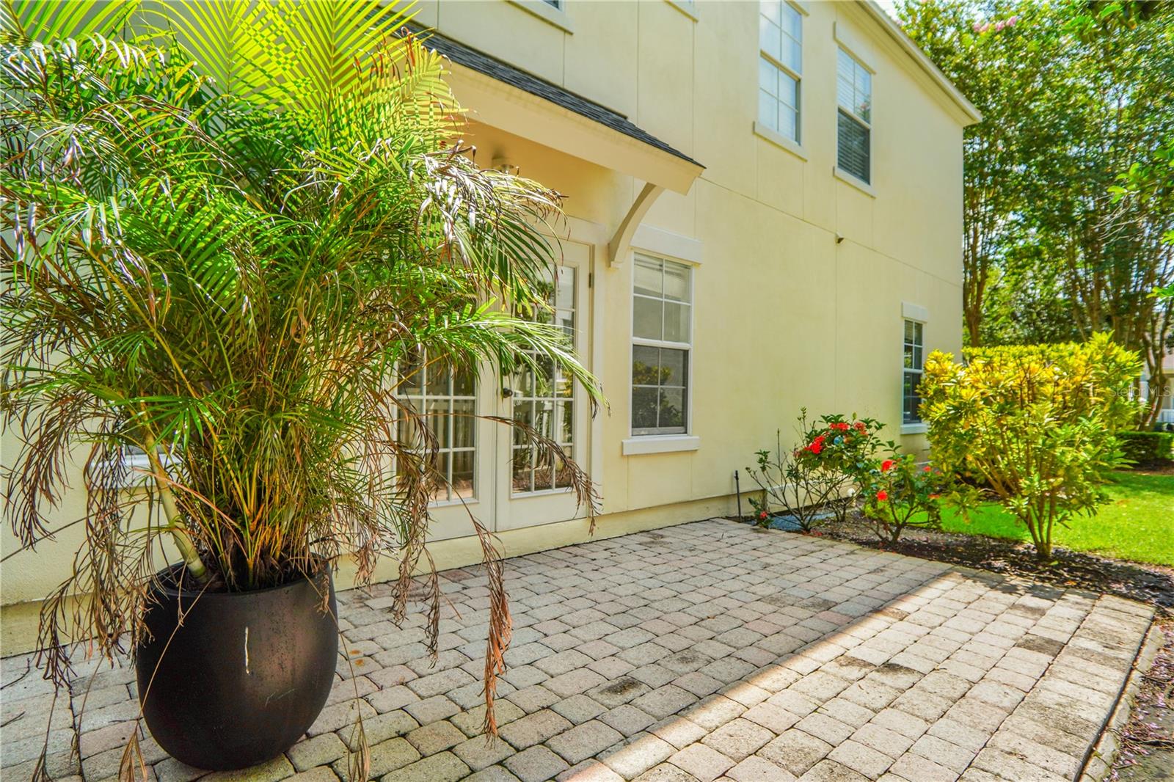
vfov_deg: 67.4
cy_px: 391
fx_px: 587
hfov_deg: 90.0
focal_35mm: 18
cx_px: 587
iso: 100
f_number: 8
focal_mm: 12
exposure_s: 1/640
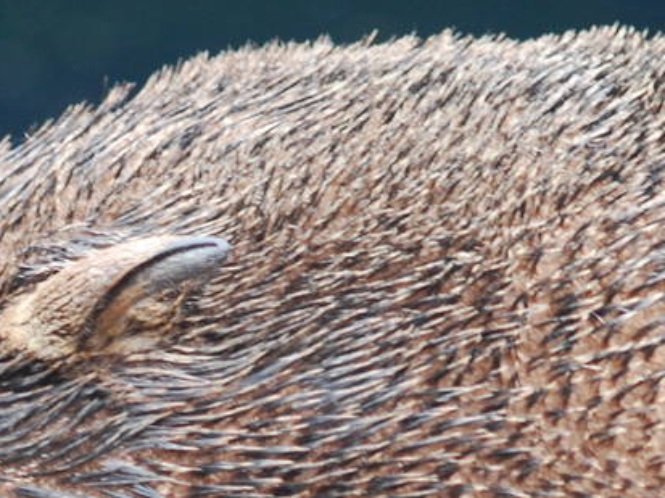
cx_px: 240
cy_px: 460
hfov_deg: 2.4
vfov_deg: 1.8
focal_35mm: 840
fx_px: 16123
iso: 400
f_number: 4.5
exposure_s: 1/125
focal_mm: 150
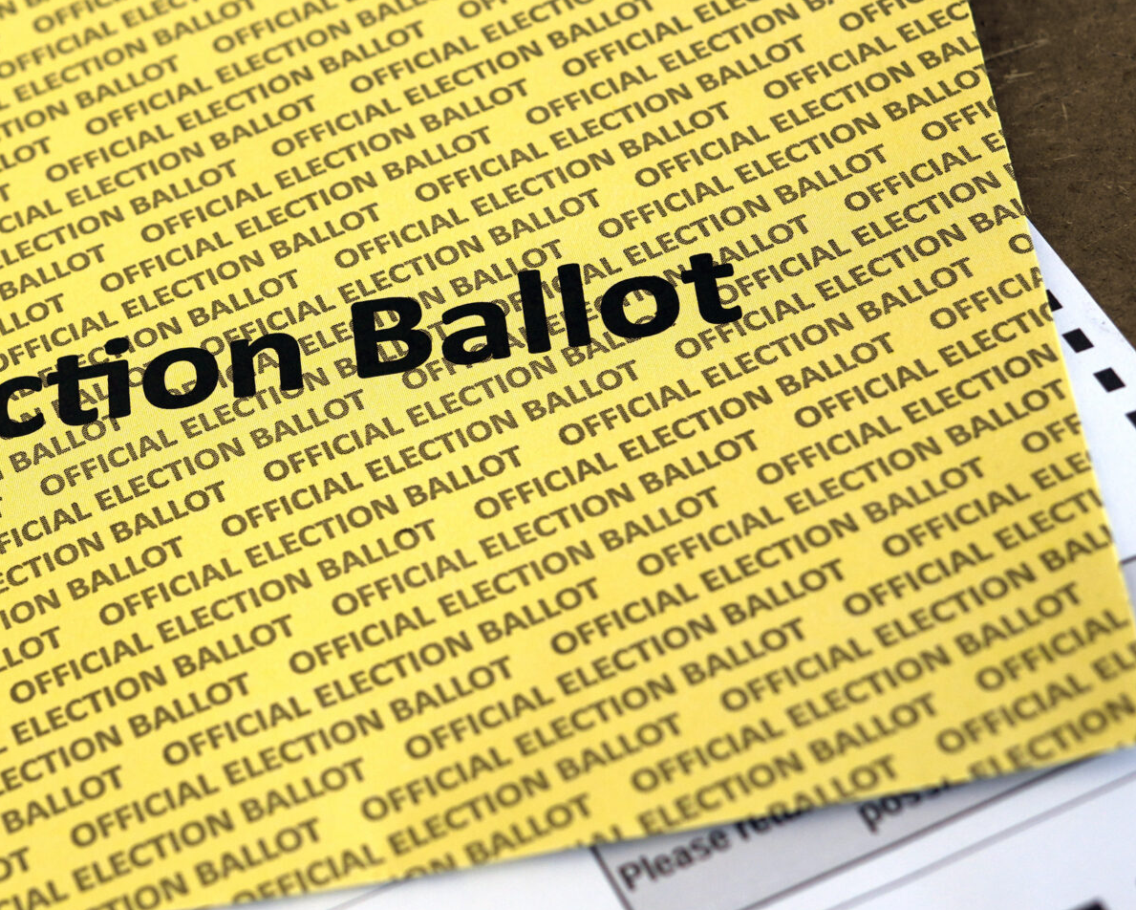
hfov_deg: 18.6
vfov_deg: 15.2
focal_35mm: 101
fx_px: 3397
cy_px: 391
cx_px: 52
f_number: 5.6
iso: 250
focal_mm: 50
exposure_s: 1/320
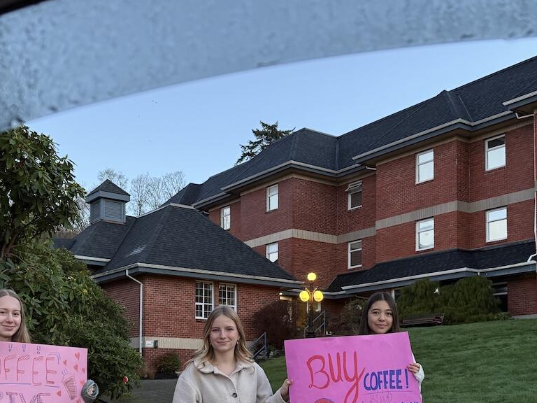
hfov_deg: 41.8
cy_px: 346
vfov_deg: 31.0
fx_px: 698
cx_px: 208
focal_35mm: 45
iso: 200
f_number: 1.78
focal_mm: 6.76
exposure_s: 1/60
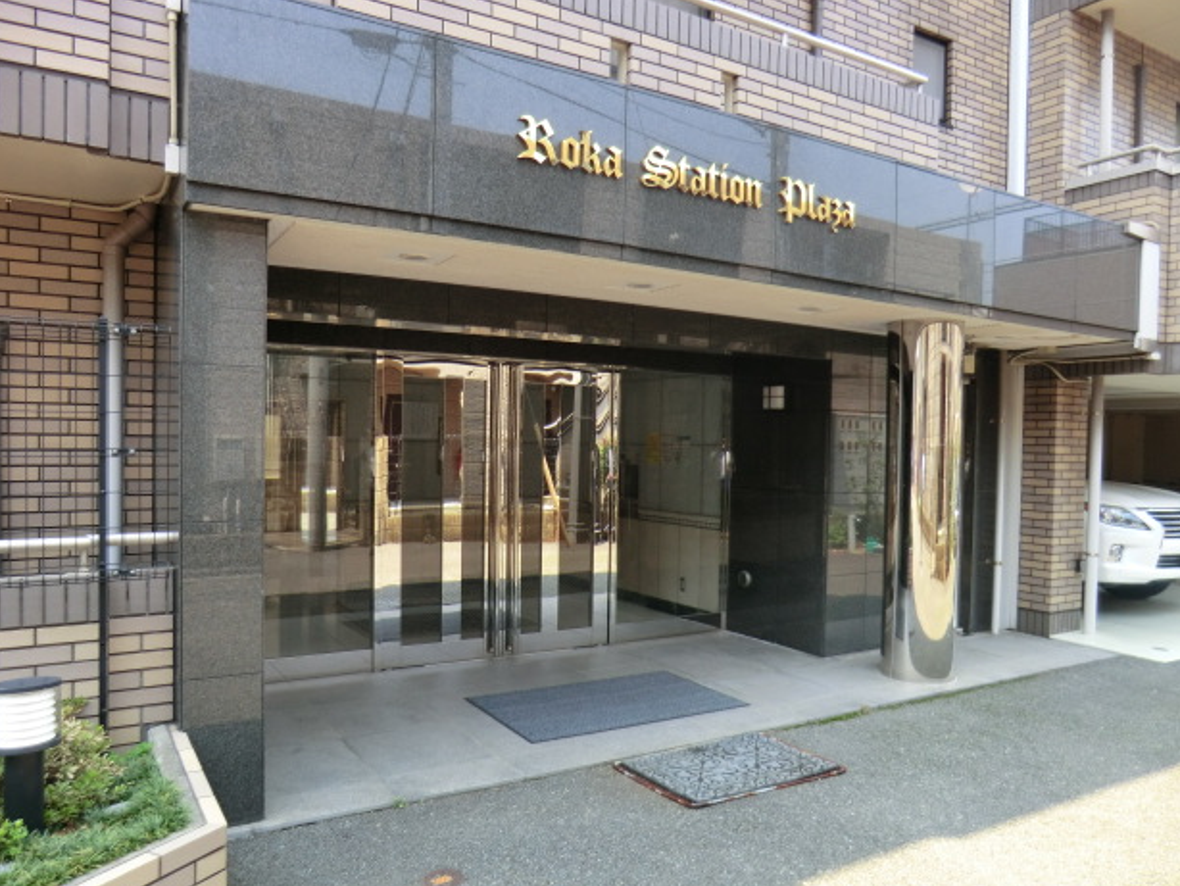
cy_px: 438
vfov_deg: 54.9
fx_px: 853
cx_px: 577
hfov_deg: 69.4
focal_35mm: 25
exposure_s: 1/125
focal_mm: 4.3
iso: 80
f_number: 3.2
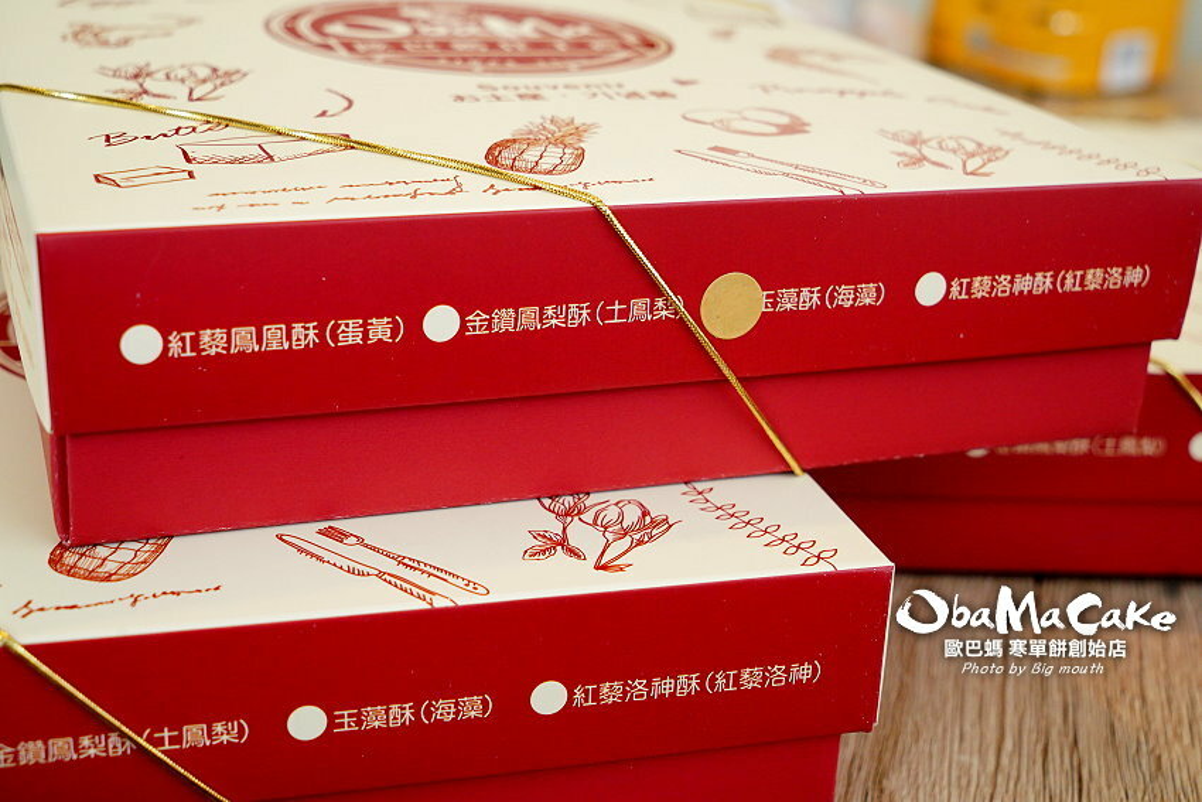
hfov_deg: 39.6
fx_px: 1670
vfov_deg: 27.0
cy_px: 401
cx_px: 601
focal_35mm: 50
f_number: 8
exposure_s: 1/60
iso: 3200
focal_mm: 50
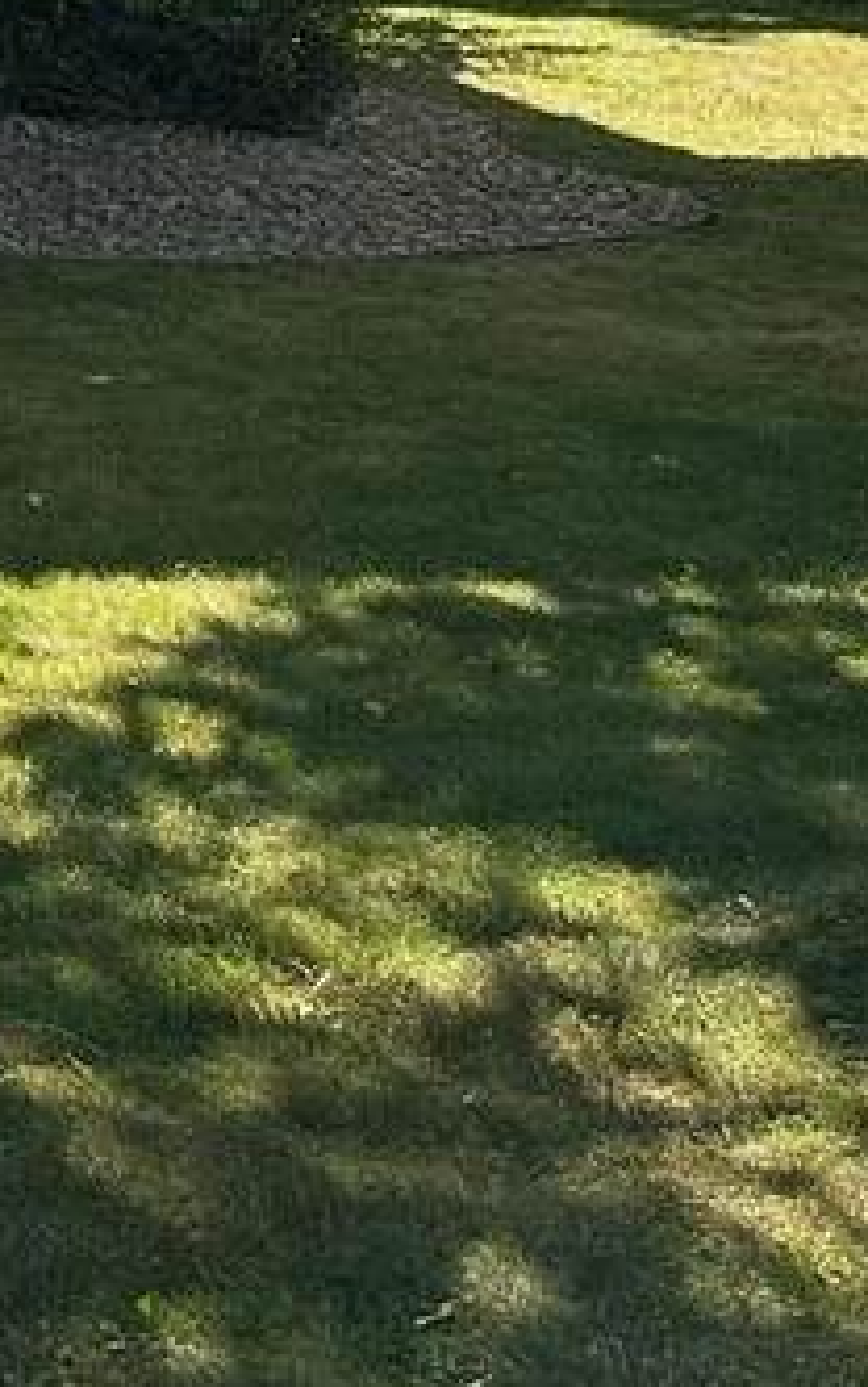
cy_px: -313
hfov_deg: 11.1
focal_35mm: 98
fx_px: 3703
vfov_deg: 19.8
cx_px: -1244
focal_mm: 6.86
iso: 80
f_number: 1.78
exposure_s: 1/549
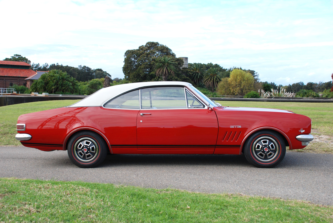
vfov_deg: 34.3
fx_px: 361
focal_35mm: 39
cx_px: 166
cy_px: 112
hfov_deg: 49.5
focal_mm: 26
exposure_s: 1/160
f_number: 6.3
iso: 200
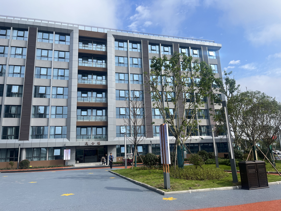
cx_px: 140
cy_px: 106
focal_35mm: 26
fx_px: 211
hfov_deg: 67.3
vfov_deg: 53.1
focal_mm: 5.1
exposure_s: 1/2571
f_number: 1.6
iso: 50
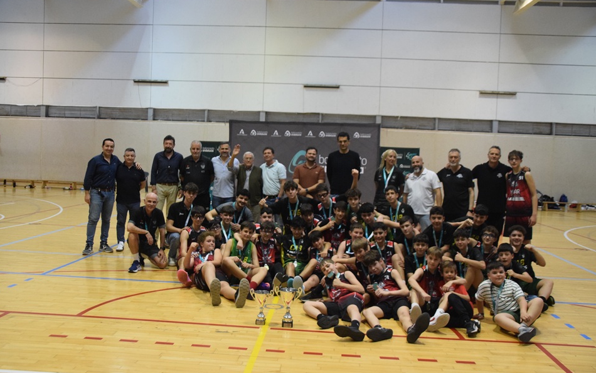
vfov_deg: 19.1
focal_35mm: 68
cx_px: 299
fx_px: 1105
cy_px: 182
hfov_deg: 30.2
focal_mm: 44
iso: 3200
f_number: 4.8
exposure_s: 1/500
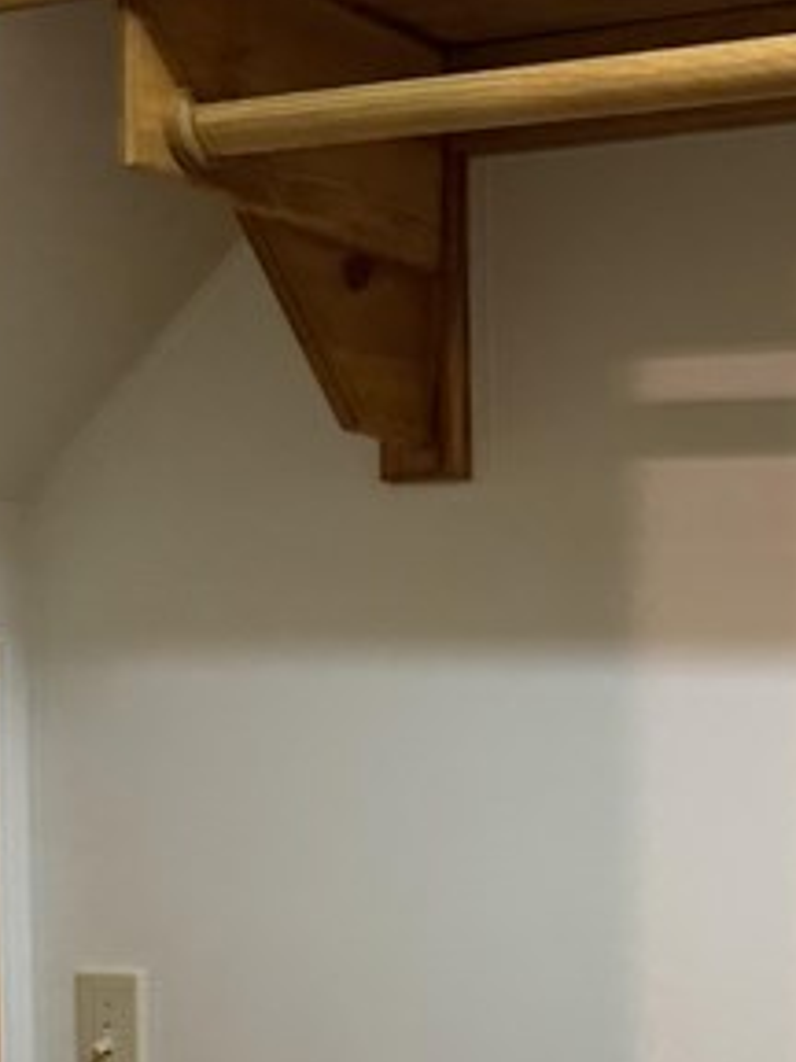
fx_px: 2453
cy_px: 1032
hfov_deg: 17.3
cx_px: 1047
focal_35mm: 80
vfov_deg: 23.5
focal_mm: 6.76
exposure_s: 1/60
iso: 250
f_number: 1.78
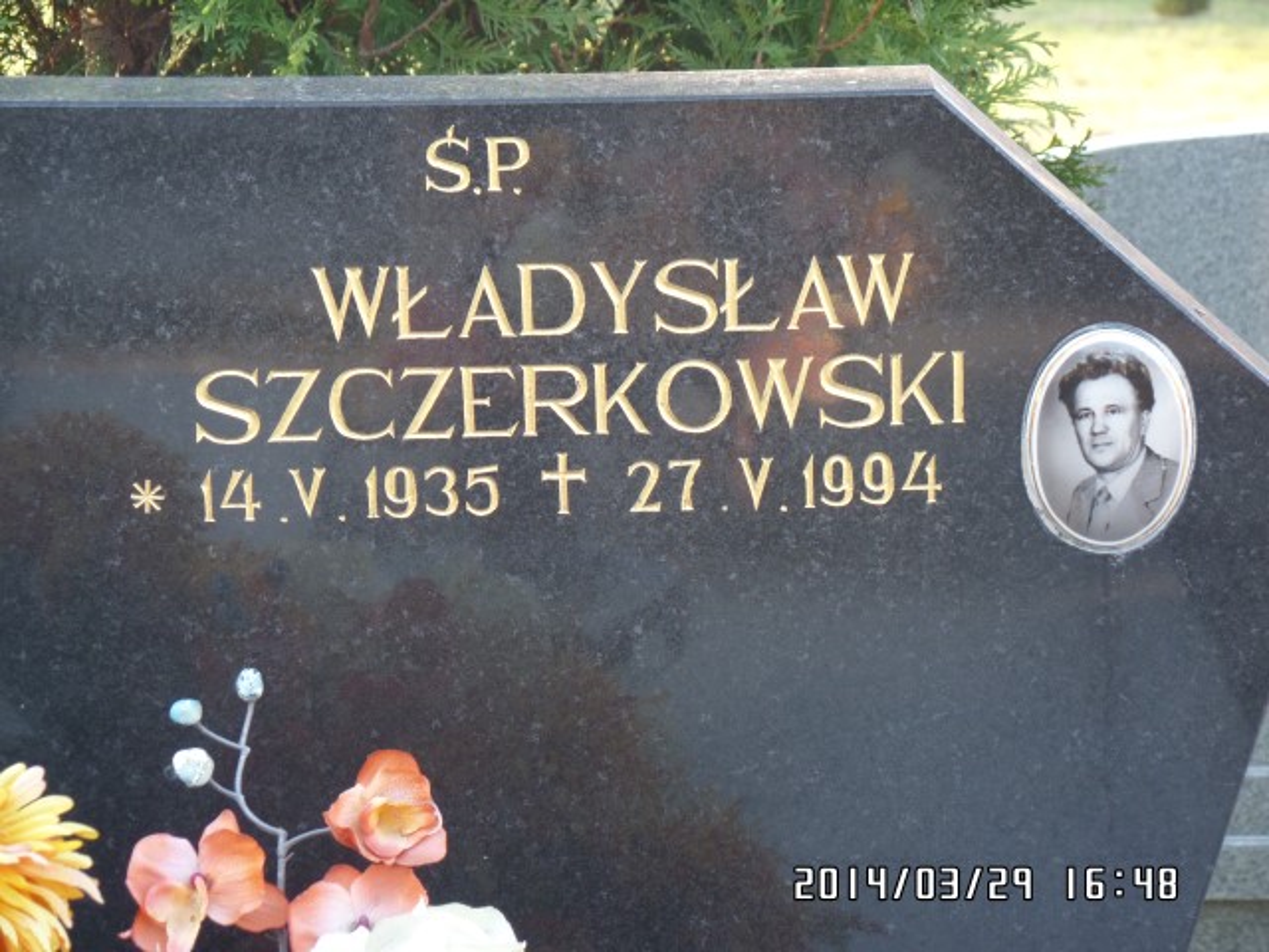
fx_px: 5169
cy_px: 476
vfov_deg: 10.5
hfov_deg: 14.0
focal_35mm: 141
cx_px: 634
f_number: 4.2
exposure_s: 1/60
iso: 200
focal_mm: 25.2
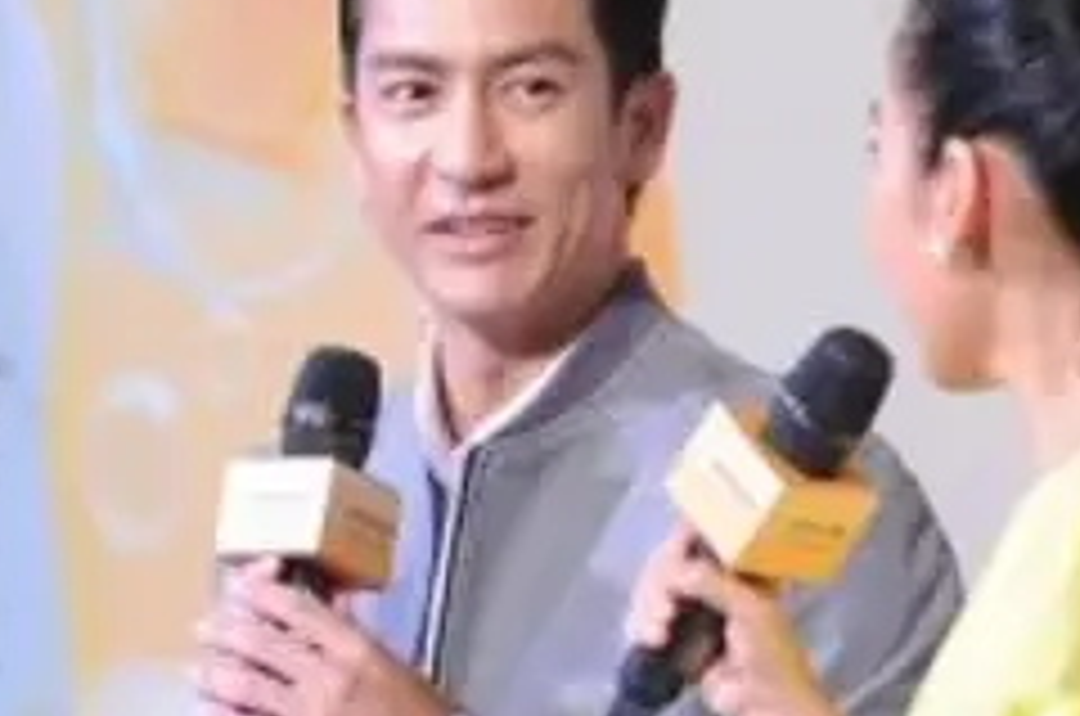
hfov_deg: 3.2
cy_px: 664
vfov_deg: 2.1
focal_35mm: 651
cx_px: 369
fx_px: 19491
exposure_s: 1/320
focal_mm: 200
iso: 1250
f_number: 4.5
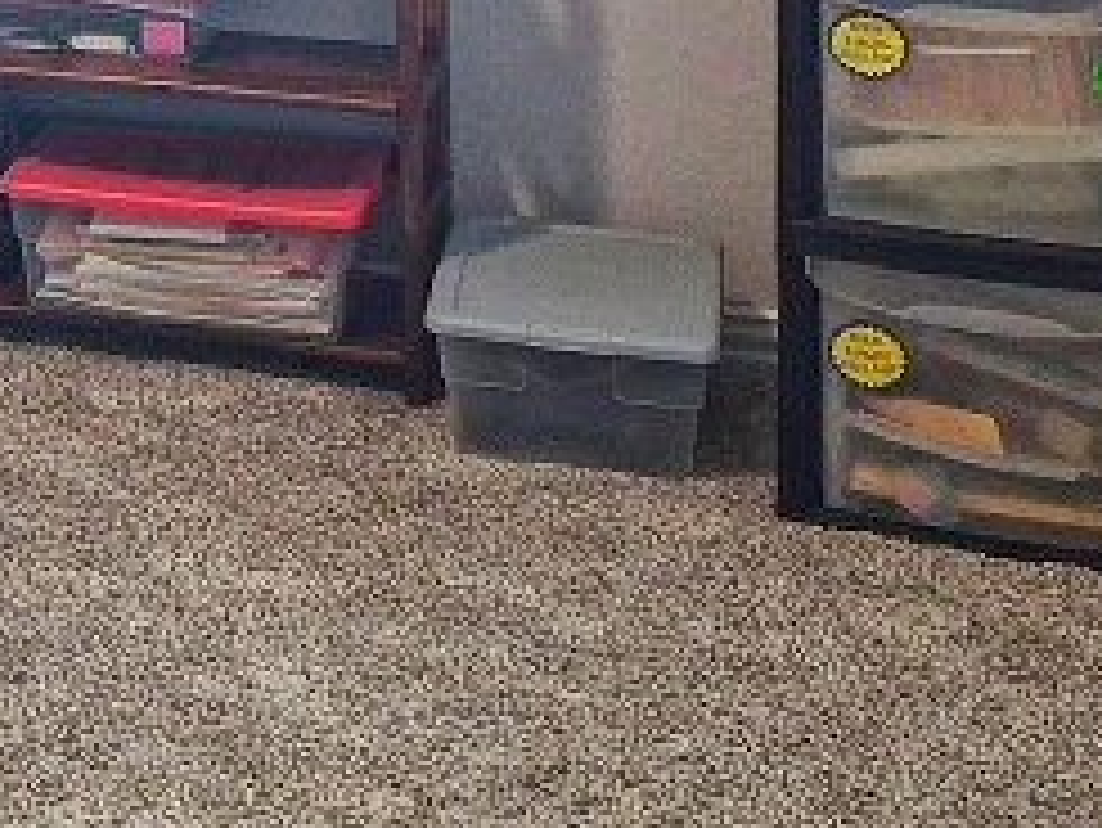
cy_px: -36
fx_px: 3058
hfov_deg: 18.2
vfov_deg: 15.1
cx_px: -558
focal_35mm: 96
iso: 250
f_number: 1.8
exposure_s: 1/120
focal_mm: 5.4
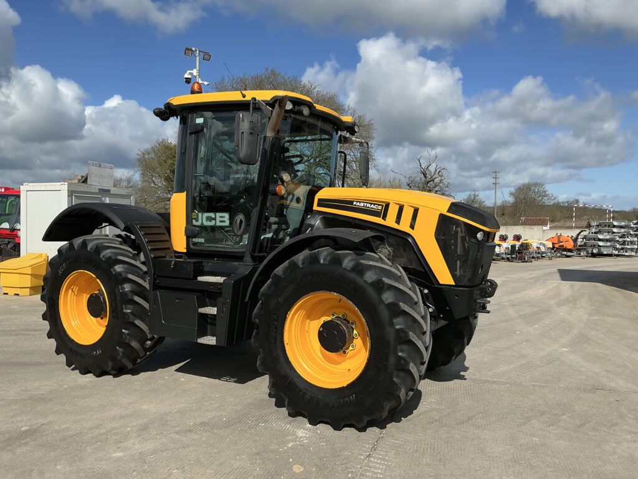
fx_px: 516
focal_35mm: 28
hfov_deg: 63.4
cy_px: 240
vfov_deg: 49.7
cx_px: 319
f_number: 1.8
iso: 25
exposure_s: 1/2538
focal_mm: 3
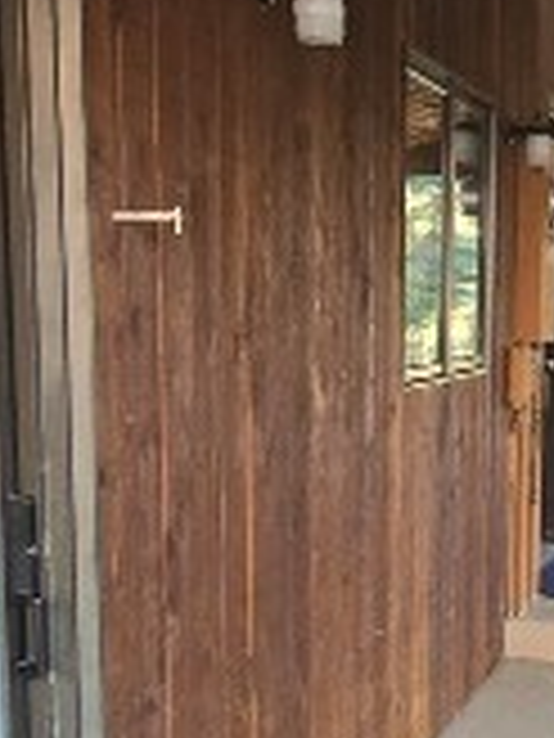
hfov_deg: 22.6
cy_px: 576
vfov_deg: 31.0
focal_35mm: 61
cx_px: 617
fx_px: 1302
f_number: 2.2
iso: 640
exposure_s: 1/60
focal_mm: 2.2
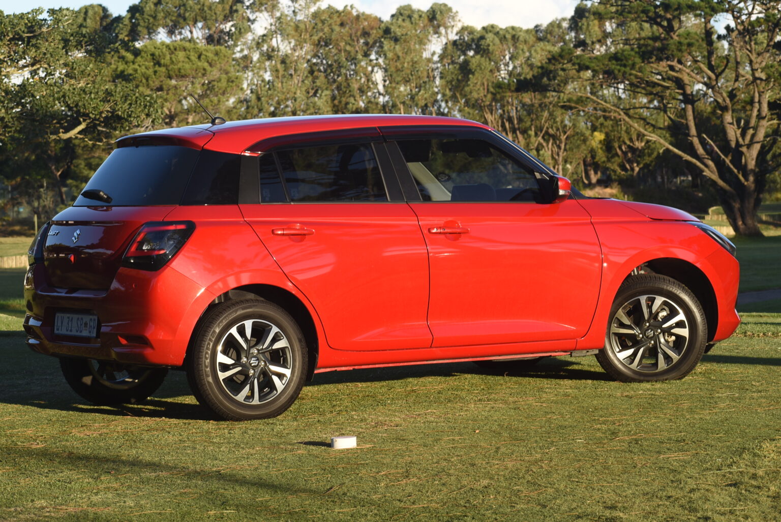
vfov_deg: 10.7
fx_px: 2801
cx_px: 390
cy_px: 261
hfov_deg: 15.9
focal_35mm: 129
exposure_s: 1/160
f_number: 8
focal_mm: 86
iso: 100
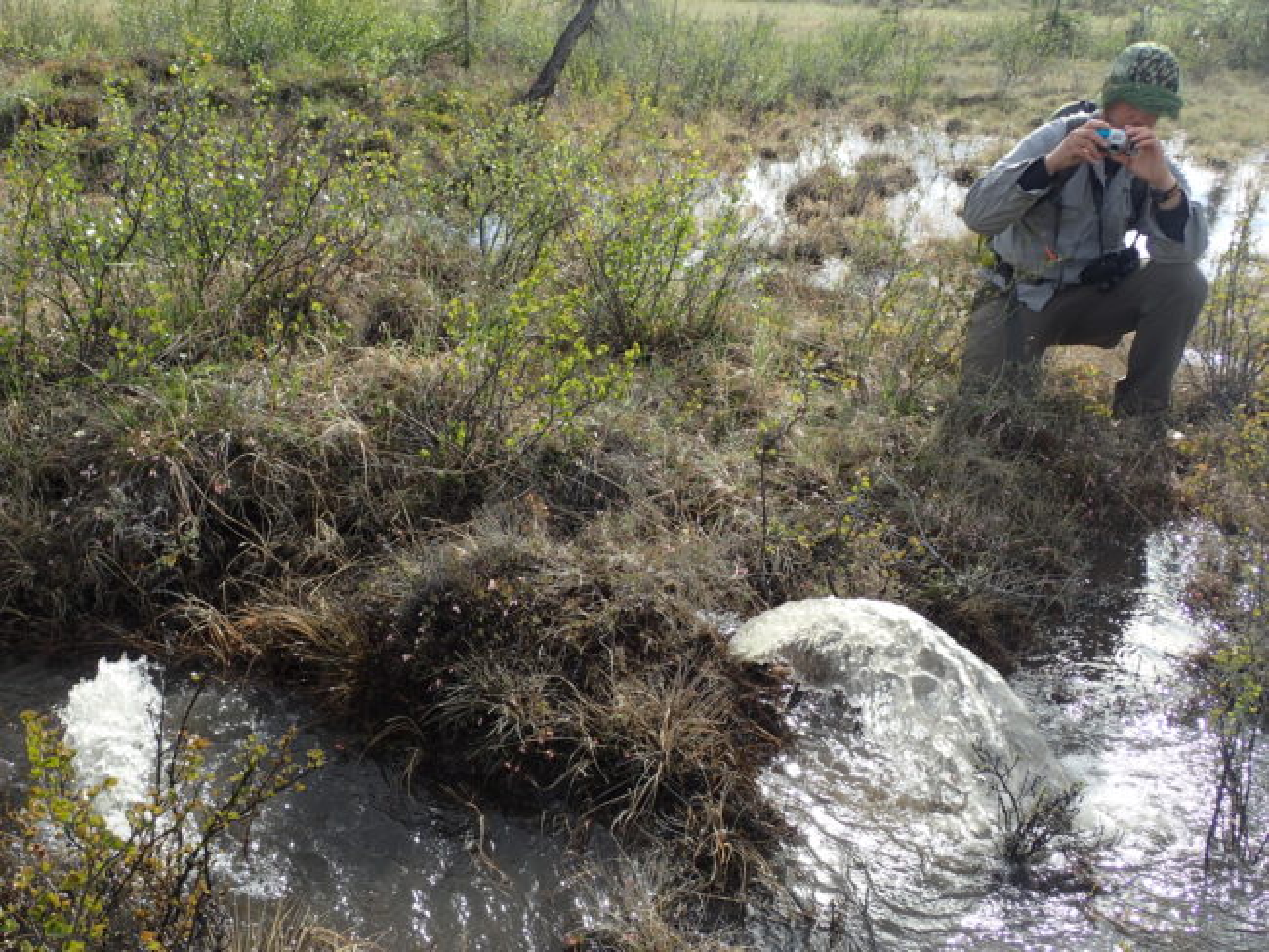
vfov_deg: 40.7
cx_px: 634
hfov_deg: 52.6
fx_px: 1284
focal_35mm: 35
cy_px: 476
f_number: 3.5
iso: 100
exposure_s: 1/500
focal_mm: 6.42
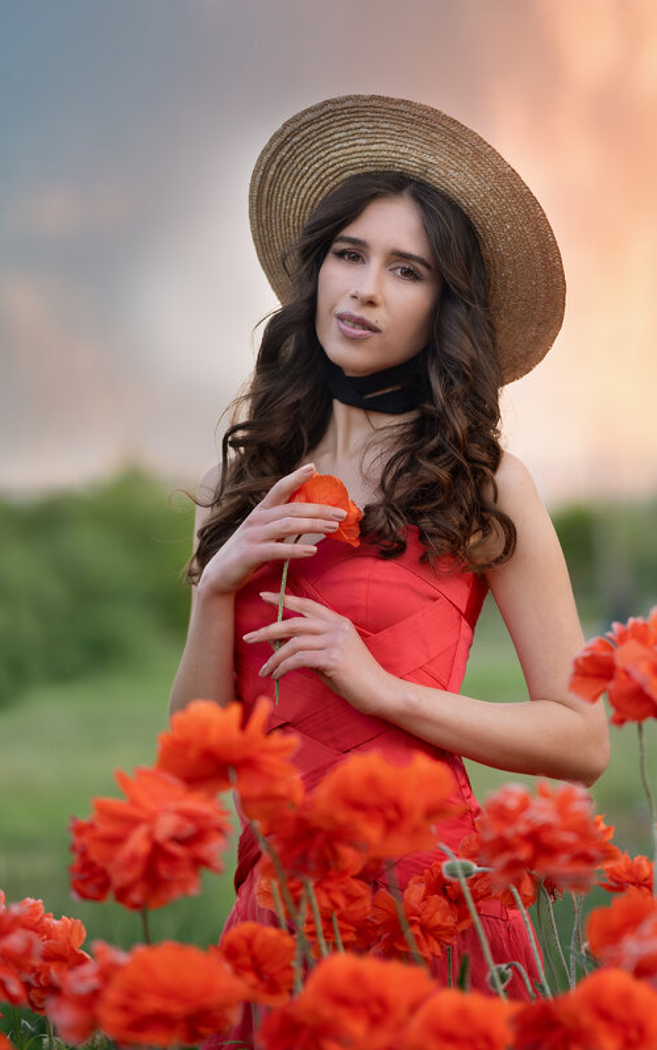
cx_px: 337
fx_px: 2492
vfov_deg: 23.8
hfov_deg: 15.0
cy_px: 524
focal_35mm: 87
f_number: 2
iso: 100
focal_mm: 85
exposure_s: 1/160
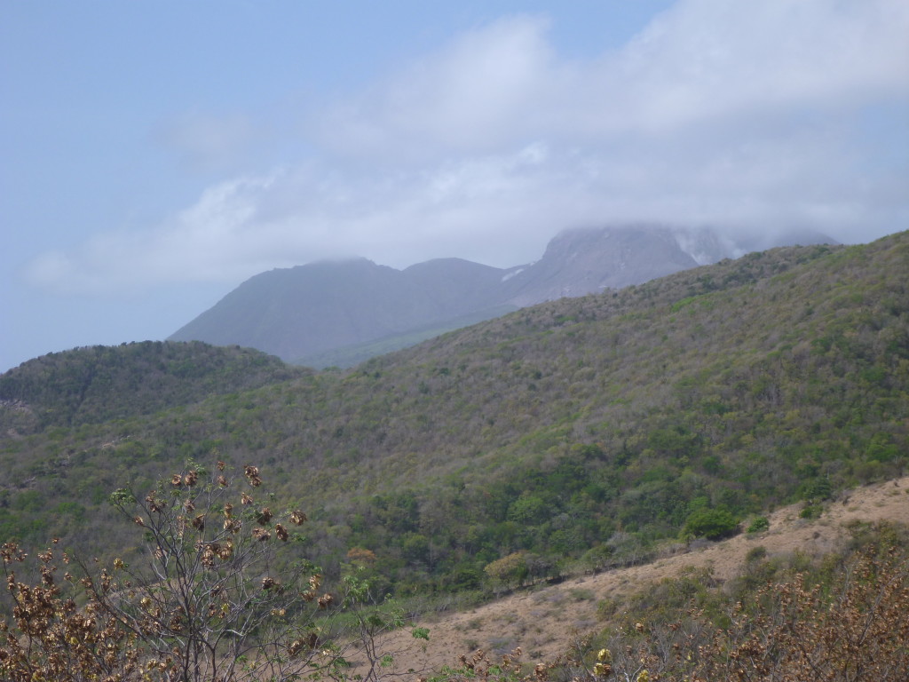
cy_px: 341
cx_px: 454
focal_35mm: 71
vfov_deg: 20.7
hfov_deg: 27.4
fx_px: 1864
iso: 100
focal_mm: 12.6
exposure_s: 1/400
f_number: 5.4
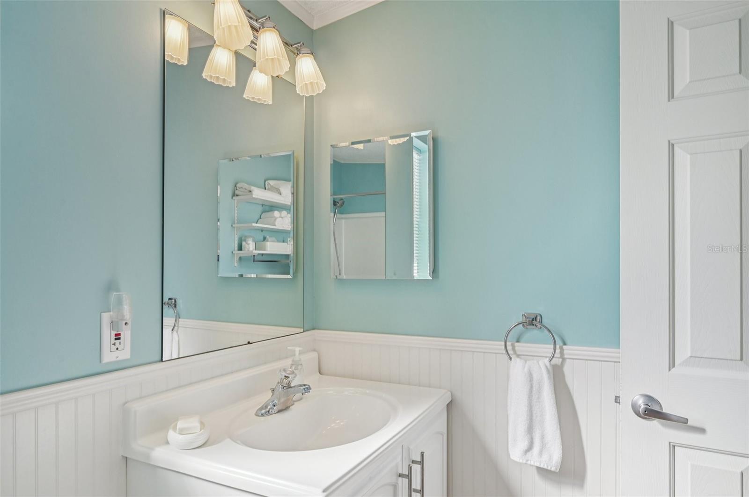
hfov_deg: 81.3
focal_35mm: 21
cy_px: 248
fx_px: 436
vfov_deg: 59.4
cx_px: 374
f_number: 8
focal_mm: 21
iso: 400
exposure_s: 1/80
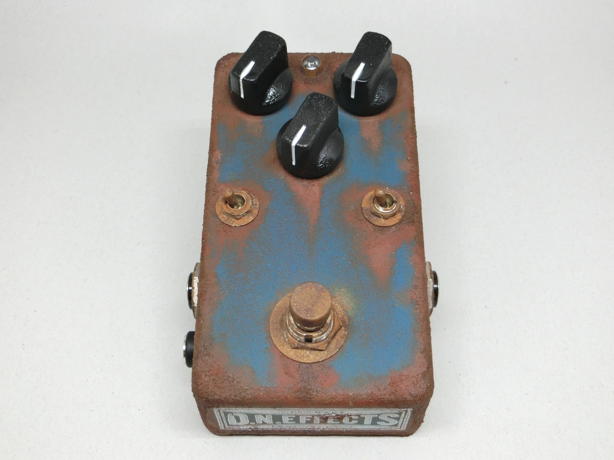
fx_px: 798
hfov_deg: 42.1
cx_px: 307
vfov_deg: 32.2
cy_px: 230
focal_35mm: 45
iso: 200
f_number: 4.4
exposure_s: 1/125
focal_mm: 8
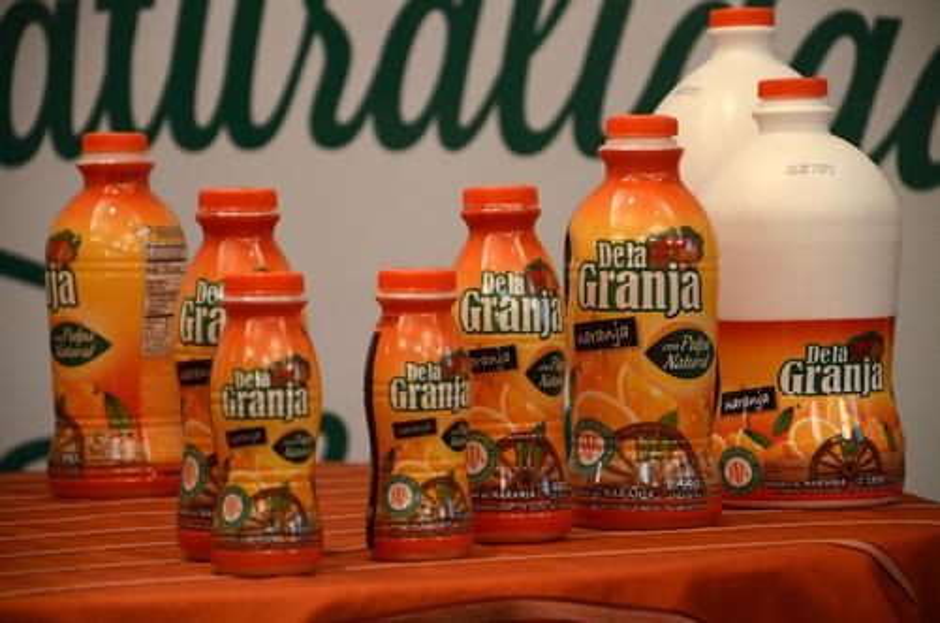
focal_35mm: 158
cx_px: 470
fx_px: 4103
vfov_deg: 8.7
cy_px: 312
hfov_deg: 13.1
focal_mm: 105
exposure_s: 1/30
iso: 1250
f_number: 5.6
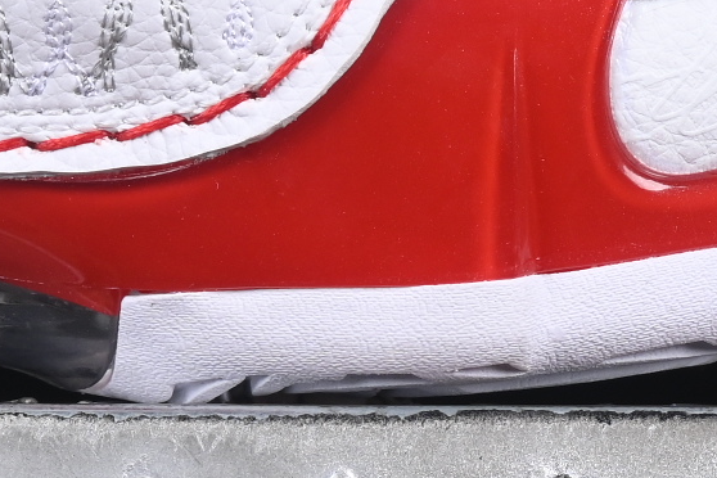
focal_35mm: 374
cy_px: -330
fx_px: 7448
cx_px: -96
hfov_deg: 5.5
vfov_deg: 3.7
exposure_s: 1/80
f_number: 8
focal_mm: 50
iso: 160
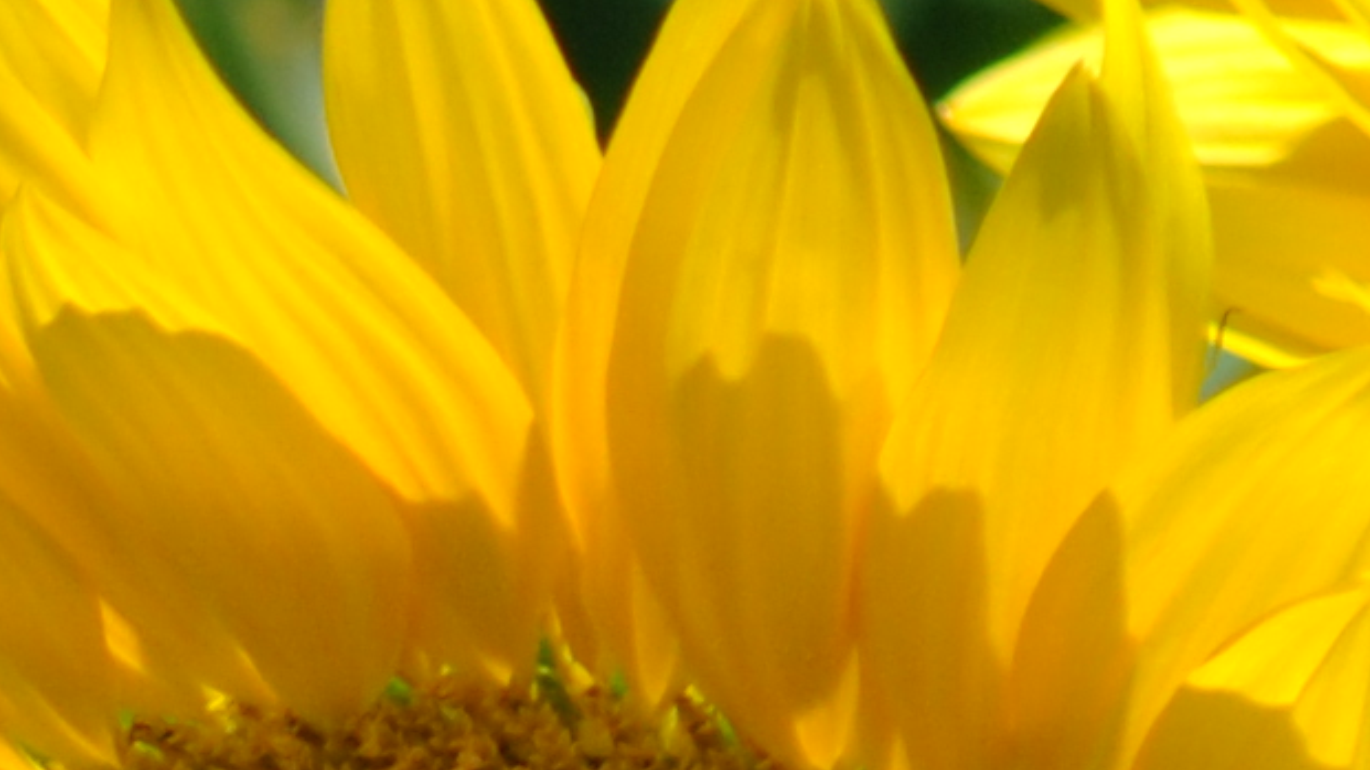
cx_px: 205
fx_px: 71258
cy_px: 2111
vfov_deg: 0.6
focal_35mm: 1962
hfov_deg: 1.1
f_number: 5.6
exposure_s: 1/800
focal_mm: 200
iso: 200
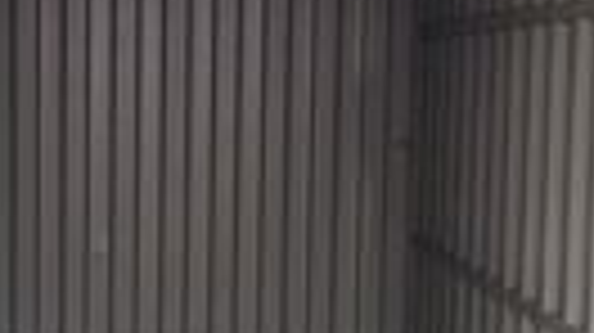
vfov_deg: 12.1
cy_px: 212
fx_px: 1574
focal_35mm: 100
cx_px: 173
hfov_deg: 21.3
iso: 50
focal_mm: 5.7
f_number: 1.5
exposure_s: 1/380
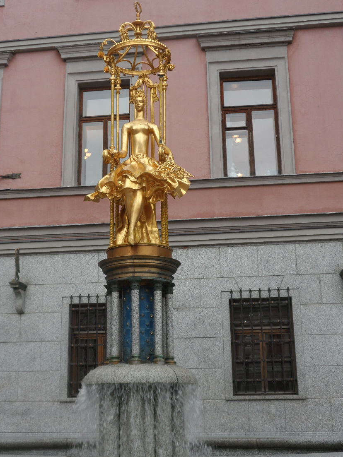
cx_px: 149
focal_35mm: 51
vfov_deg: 37.5
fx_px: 674
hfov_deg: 28.5
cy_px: 214
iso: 80
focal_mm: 8
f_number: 3.9
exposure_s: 1/90
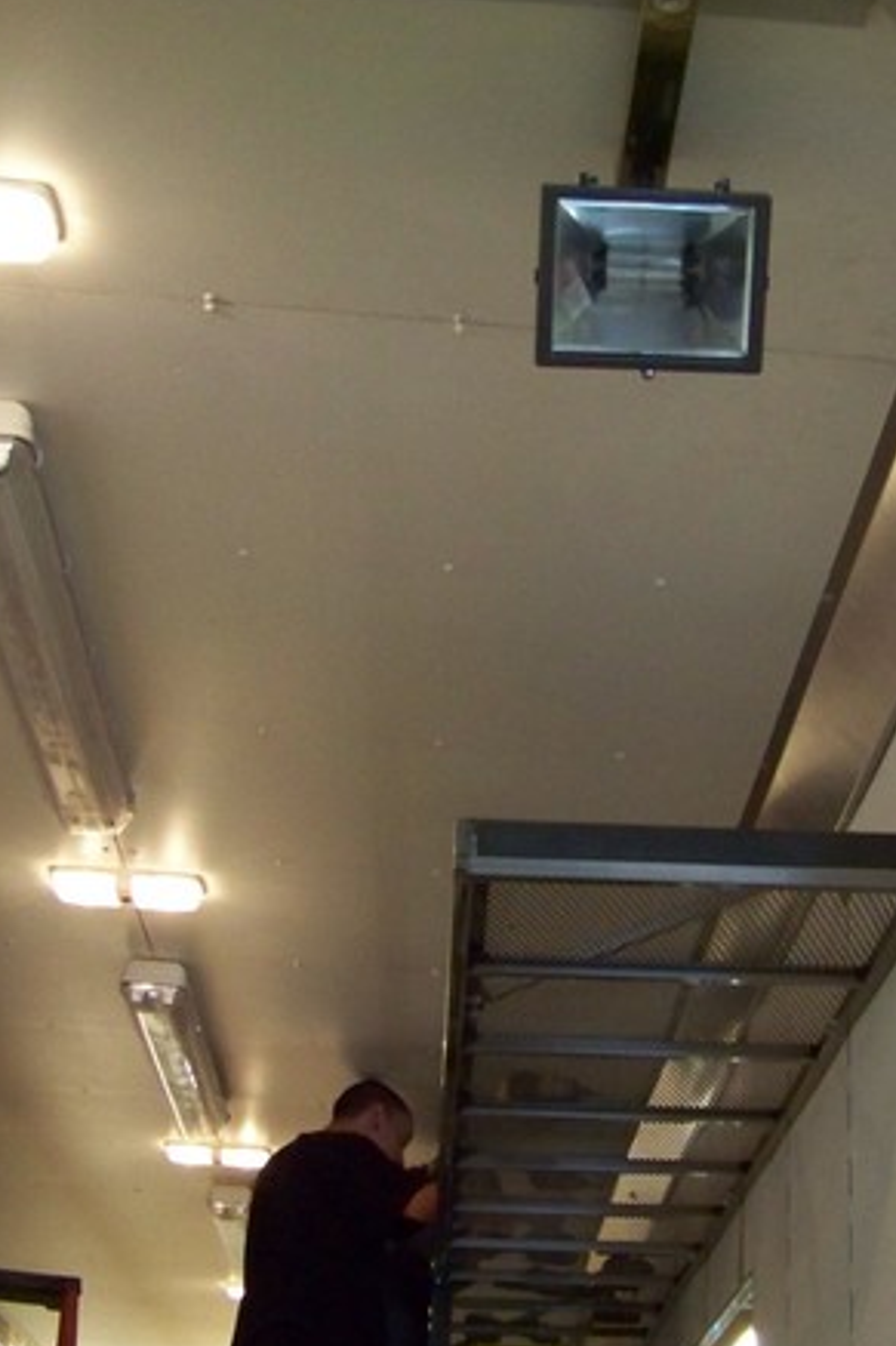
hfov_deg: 22.1
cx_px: 791
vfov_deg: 33.4
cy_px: 691
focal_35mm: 60
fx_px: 2242
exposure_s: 1/25
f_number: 2.8
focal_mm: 5.85
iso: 400
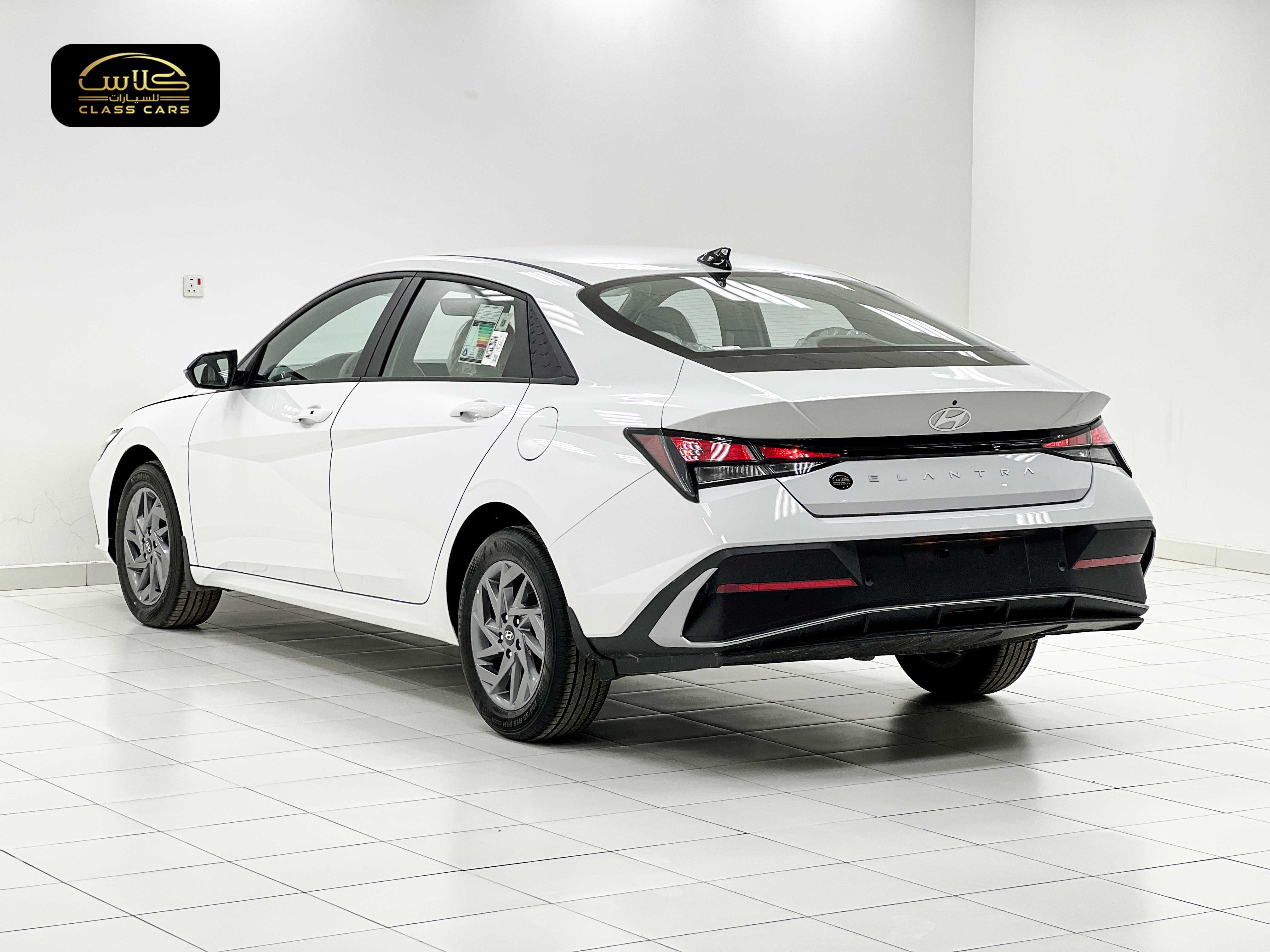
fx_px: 2825
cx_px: 635
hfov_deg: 25.3
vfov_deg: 19.1
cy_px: 476
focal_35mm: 77
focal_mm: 9
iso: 25
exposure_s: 1/120
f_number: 2.8
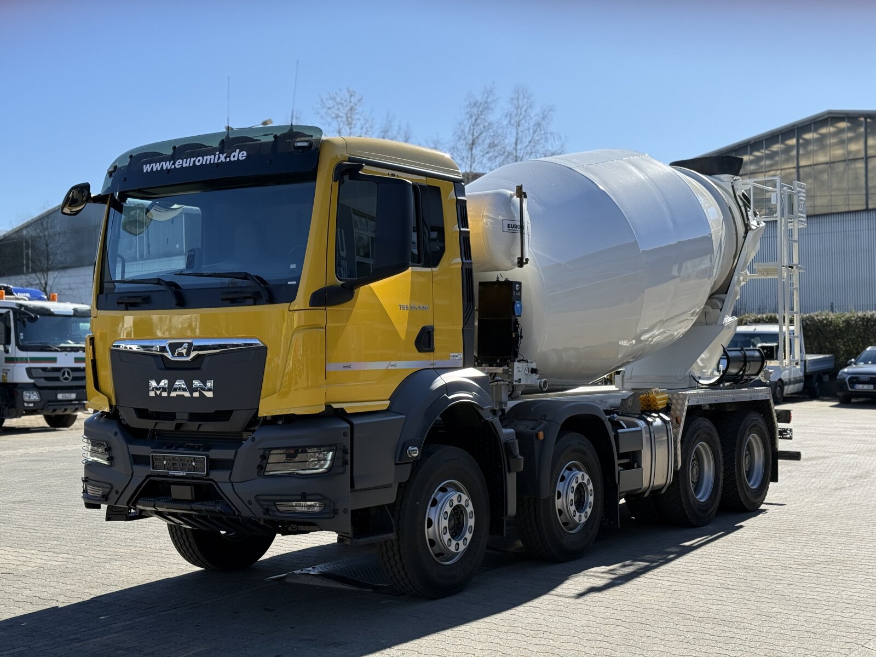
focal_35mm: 48
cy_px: 328
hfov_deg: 39.7
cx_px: 438
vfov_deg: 30.3
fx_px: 1215
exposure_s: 1/2976
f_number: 1.78
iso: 80
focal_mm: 6.76
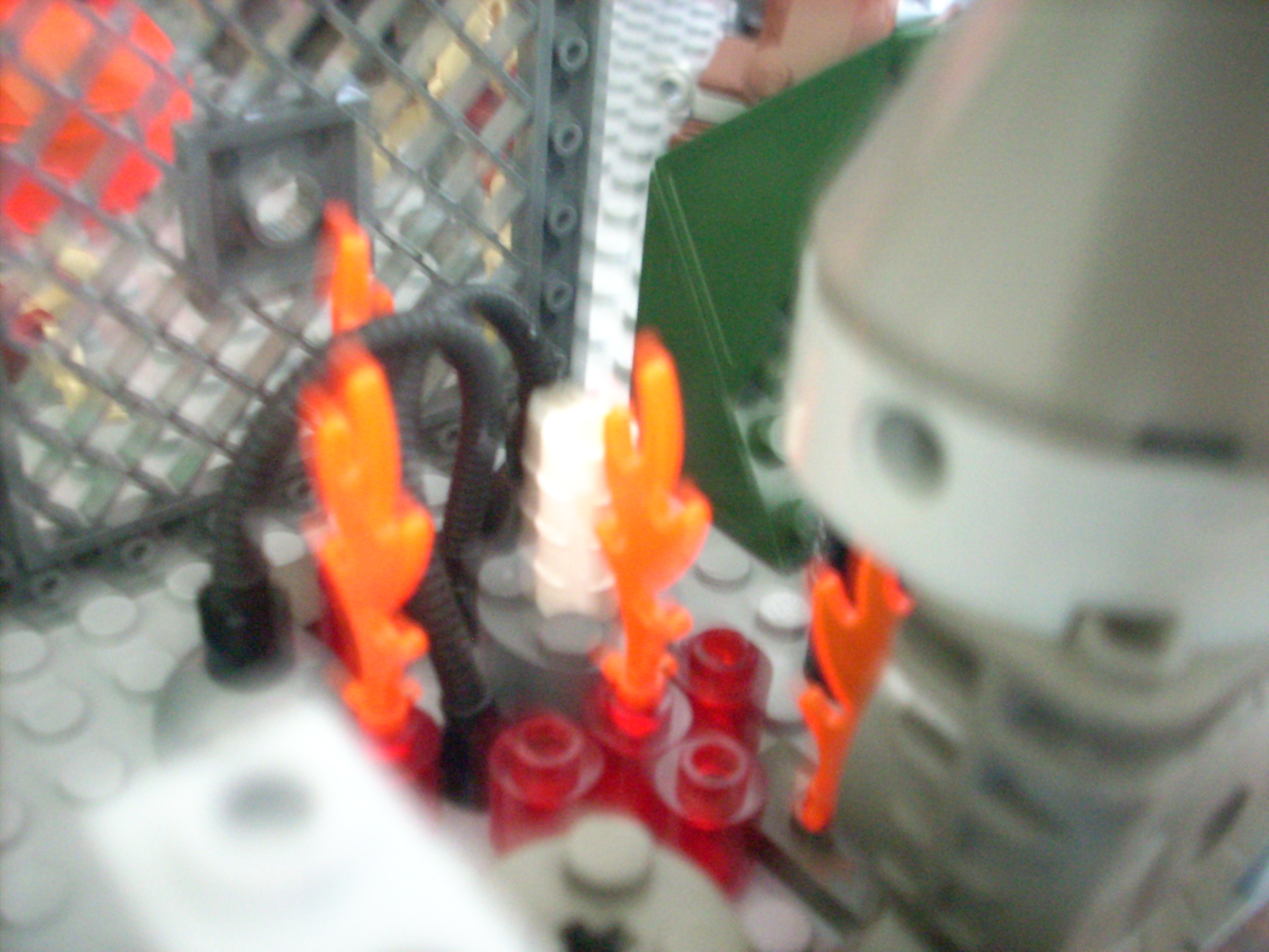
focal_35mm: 37
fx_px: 1356
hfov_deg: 50.1
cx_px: 634
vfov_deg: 38.7
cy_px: 476
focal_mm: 6.2
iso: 616
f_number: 2.8
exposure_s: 1/4
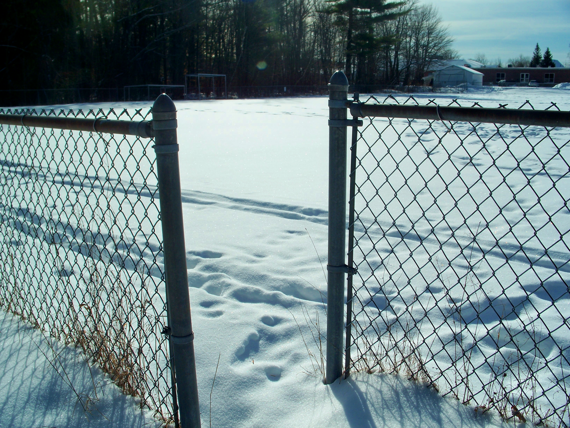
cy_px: 214
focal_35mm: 37
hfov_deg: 50.1
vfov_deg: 38.7
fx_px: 609
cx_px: 285
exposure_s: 1/800
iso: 64
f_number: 5.6
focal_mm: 7.8
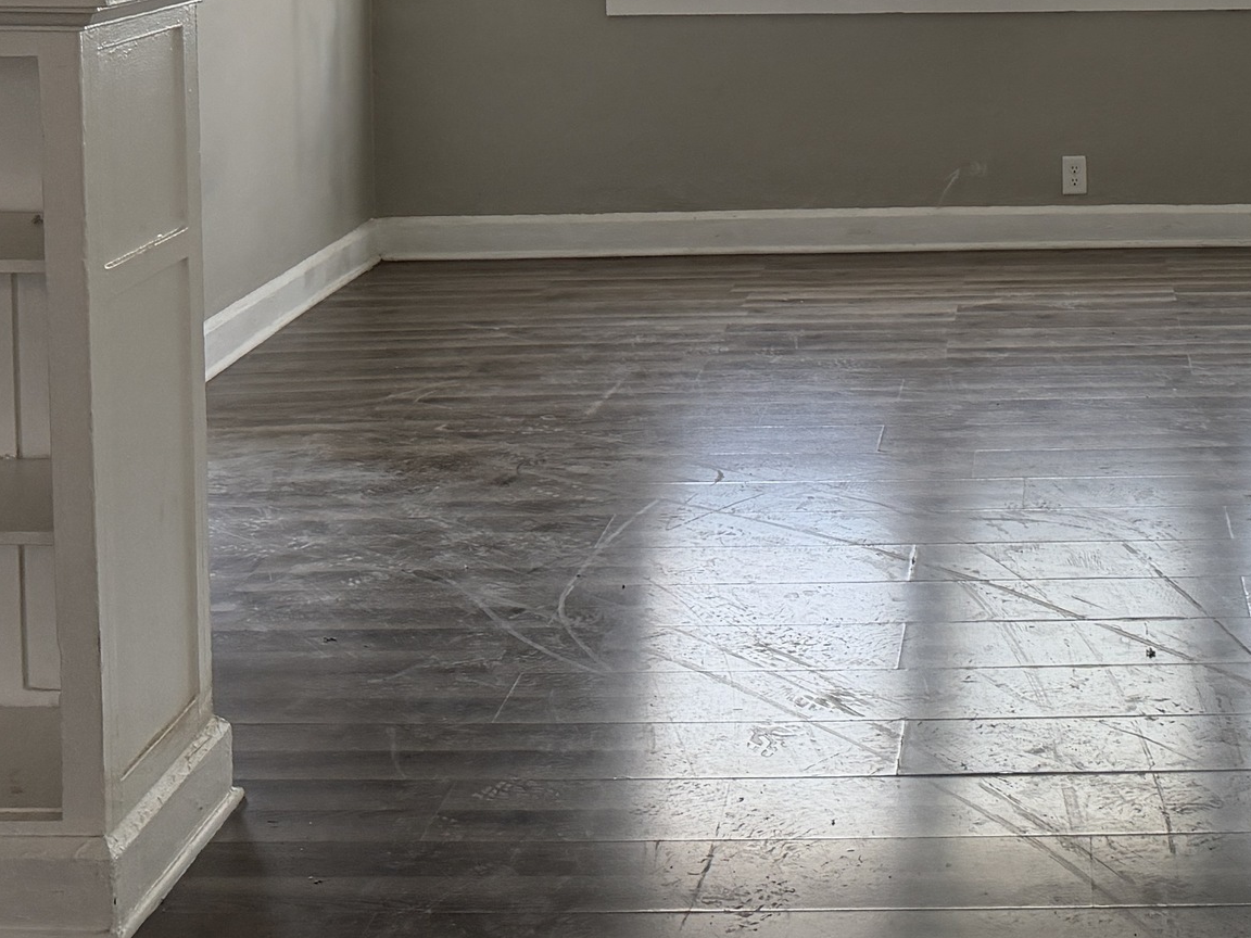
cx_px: 1074
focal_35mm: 64
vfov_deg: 21.7
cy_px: -112
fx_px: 2313
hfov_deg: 29.3
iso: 200
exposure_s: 1/93
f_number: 1.78
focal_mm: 6.76
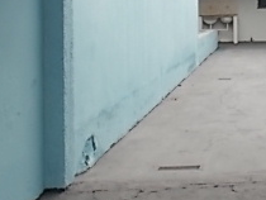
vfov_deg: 20.3
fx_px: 539
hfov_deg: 25.6
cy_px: -4
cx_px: 295
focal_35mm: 70
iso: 80
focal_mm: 4
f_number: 3.1
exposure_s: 1/400
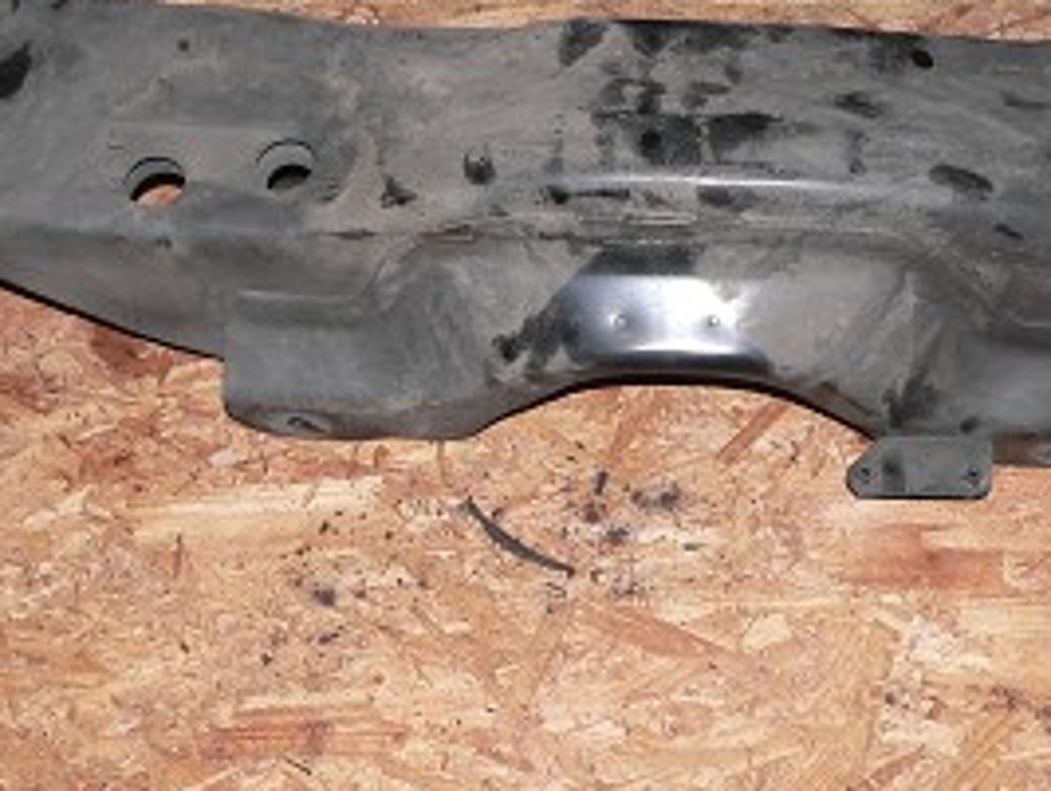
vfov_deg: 21.0
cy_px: 279
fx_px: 2128
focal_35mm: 70
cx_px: 677
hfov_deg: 27.6
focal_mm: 6.5
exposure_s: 1/60
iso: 100
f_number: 3.3
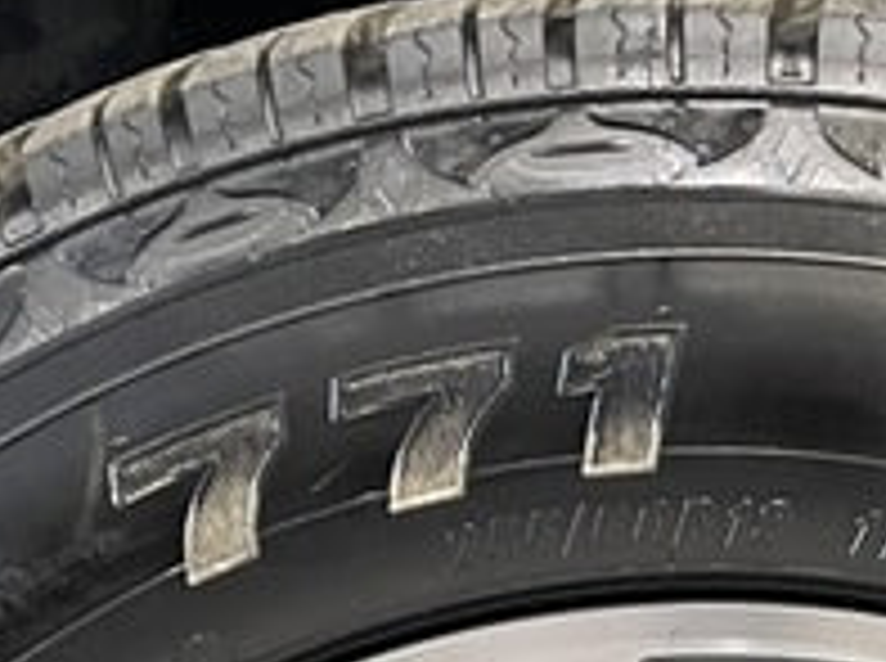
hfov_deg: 16.4
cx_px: 756
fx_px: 3040
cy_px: 1394
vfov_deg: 11.1
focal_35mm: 119
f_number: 1.6
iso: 320
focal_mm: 4.2
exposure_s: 1/50
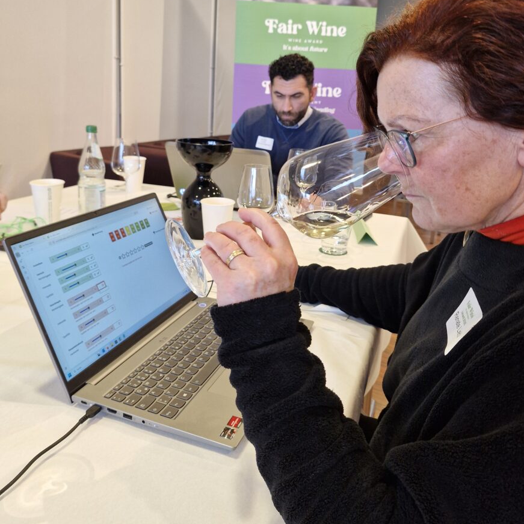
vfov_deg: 56.4
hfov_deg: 57.3
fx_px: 480
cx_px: 261
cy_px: 188
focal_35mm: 28
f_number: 1.8
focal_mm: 5.54
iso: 320
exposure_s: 1/100
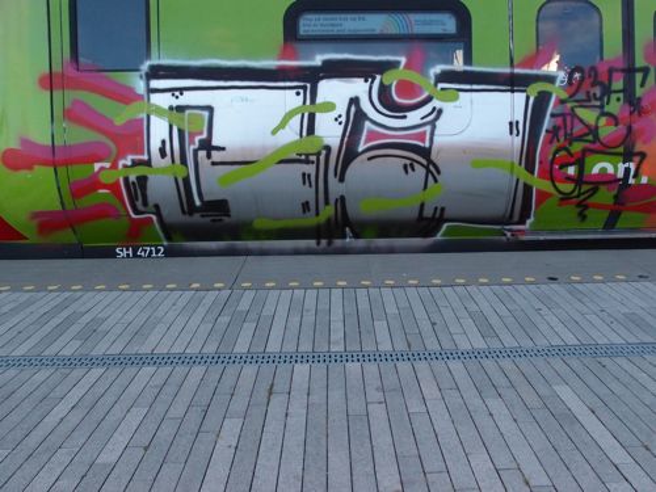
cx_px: 328
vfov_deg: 46.8
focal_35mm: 30
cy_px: 246
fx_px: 569
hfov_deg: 60.0
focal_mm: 6.48
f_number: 2.8
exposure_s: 1/500
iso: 320
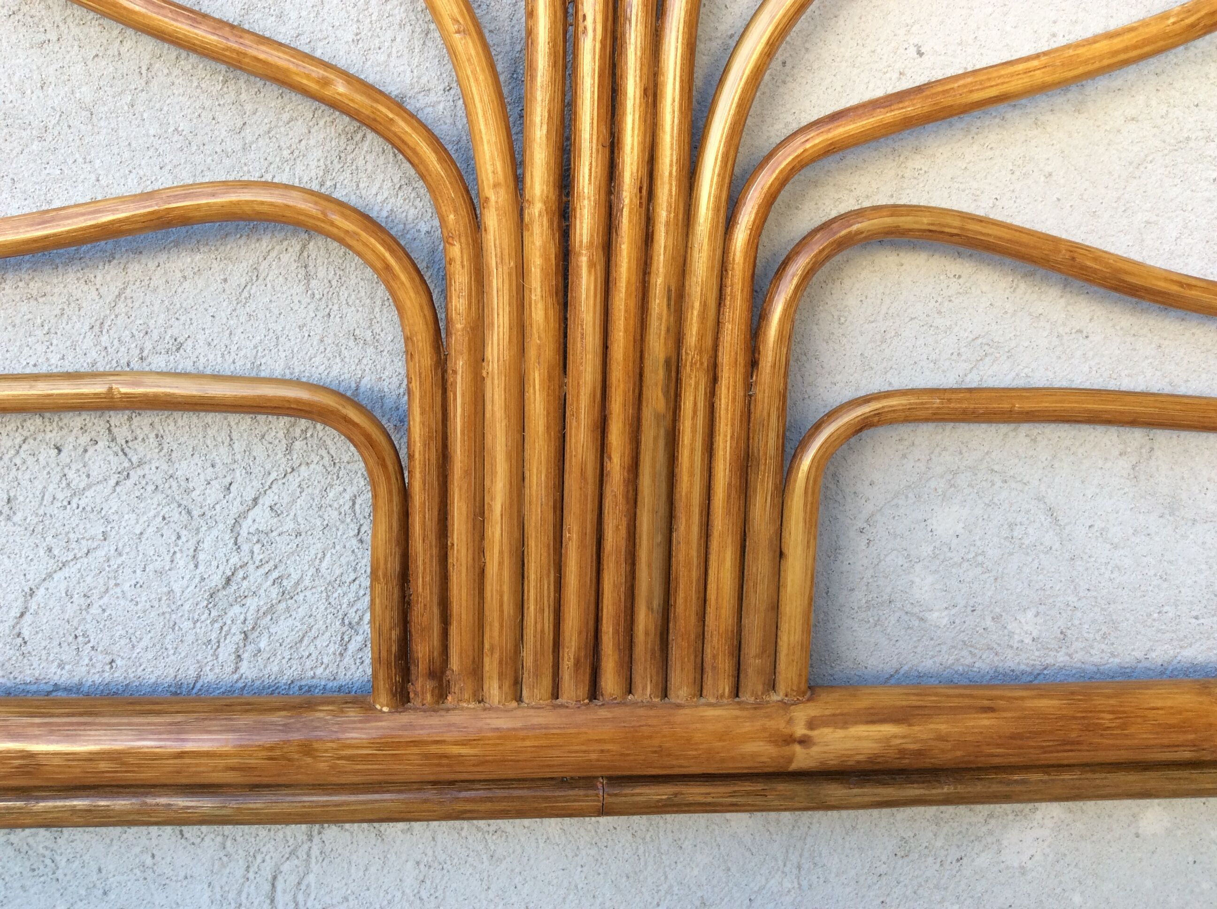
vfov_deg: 44.1
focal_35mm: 32
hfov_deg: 56.9
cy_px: 454
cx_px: 608
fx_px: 1123
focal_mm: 3.3
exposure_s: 1/101
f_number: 2.4
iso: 32
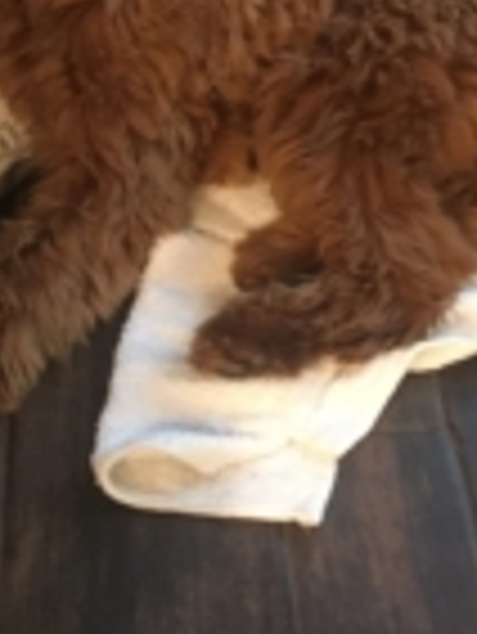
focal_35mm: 74
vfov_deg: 25.5
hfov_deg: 19.9
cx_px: 189
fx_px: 1358
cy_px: 63
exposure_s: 1/15
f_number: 2.2
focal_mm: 4.15
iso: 250
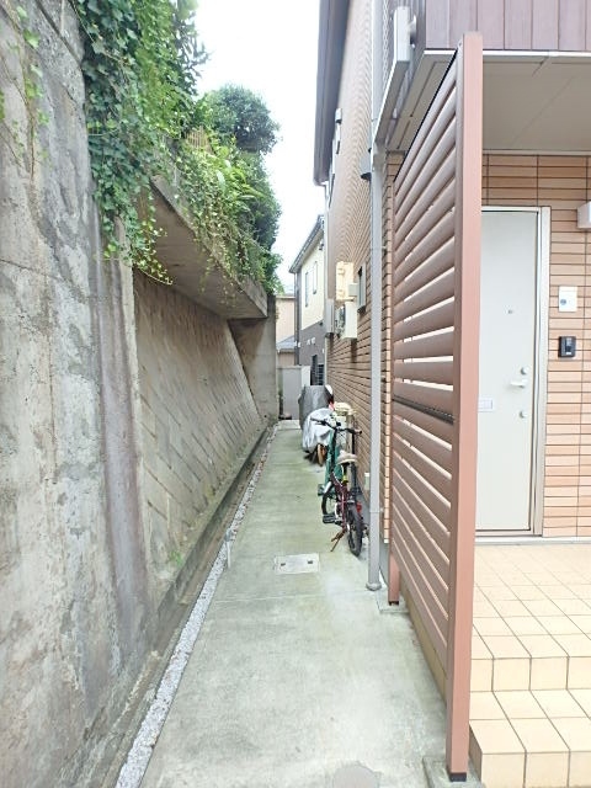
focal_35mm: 21
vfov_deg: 79.0
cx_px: 296
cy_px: 394
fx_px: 478
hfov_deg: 63.4
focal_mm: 3.7
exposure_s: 1/100
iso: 125
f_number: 3.5
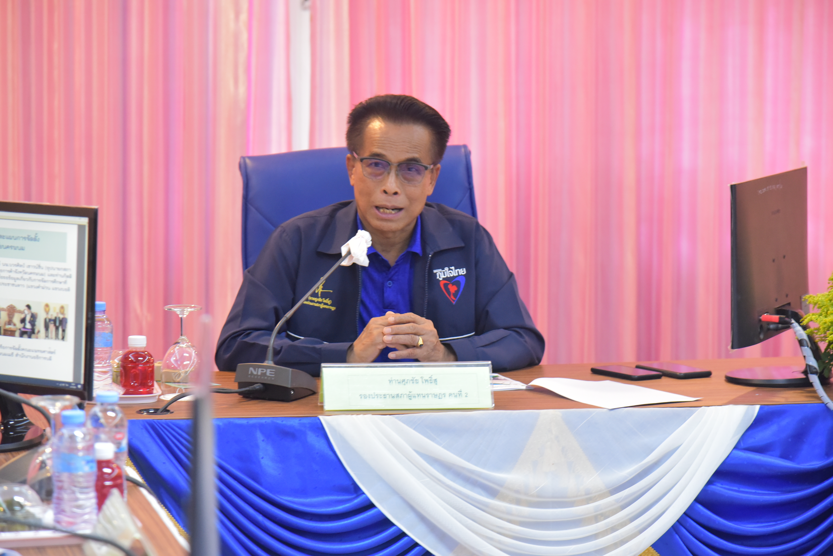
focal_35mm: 120
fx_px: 2778
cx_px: 416
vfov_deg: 11.4
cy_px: 278
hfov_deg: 17.1
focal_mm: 120
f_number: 5
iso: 5000
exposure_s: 1/100
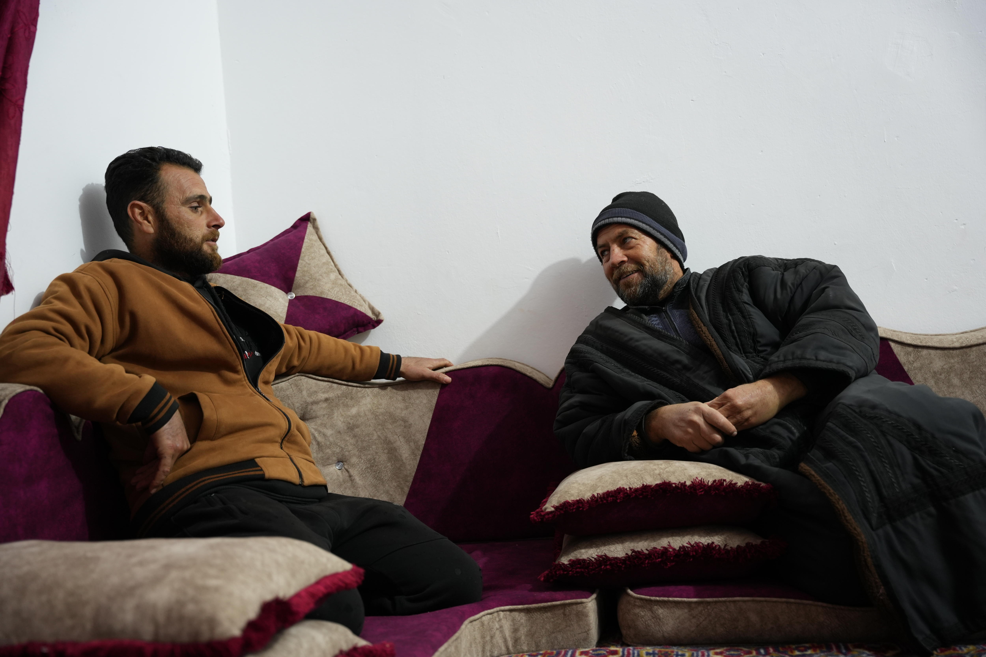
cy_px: 328
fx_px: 1076
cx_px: 493
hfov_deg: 49.2
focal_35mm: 39
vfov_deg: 34.0
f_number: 2.8
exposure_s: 1/40
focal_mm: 39.3
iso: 800
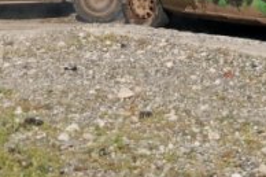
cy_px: -91
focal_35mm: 228
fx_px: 1683
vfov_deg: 5.9
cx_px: 130
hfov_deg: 9.0
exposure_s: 1/1000
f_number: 5
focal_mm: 46
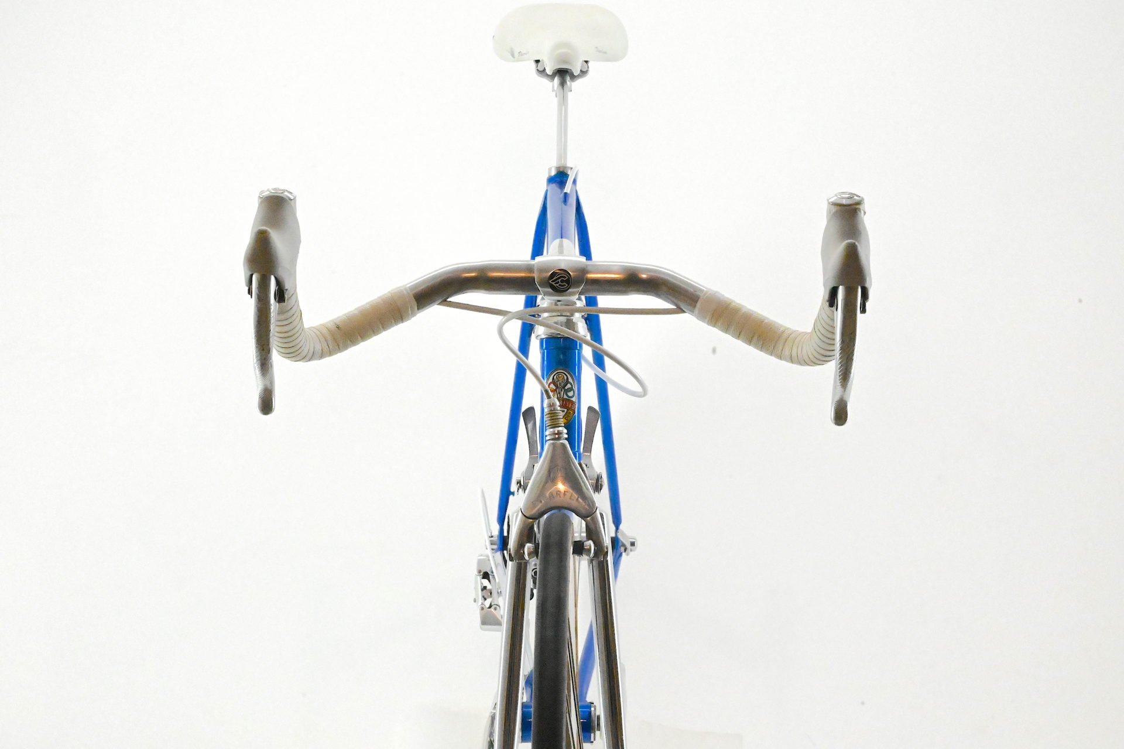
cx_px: 562
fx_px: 2185
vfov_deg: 19.4
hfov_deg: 28.9
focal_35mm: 70
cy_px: 374
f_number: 20
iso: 20000
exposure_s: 1/640
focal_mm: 70
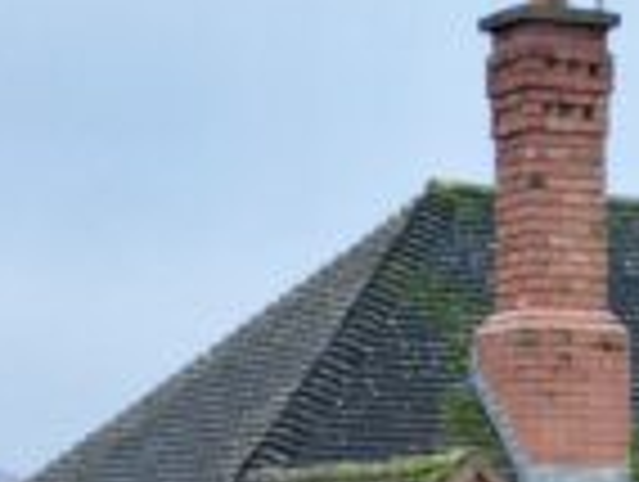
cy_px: 1383
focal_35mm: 173
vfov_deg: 7.6
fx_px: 3199
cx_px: 698
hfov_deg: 11.3
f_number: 1.7
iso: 110
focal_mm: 6.72
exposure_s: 1/60
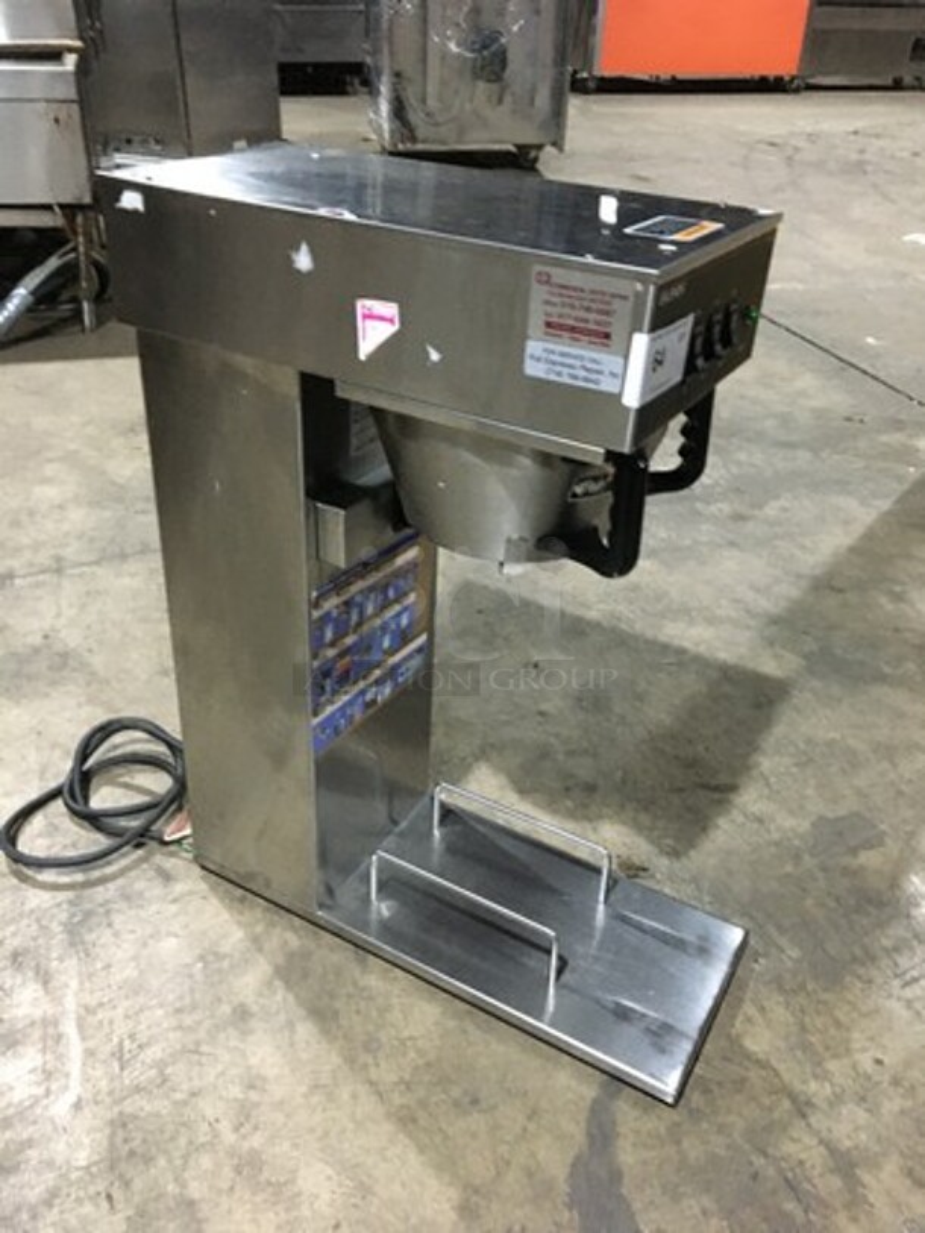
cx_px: 462
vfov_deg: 61.7
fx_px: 1033
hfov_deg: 48.2
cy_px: 616
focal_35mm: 29
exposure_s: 1/15
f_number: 2.2
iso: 250
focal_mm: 4.15
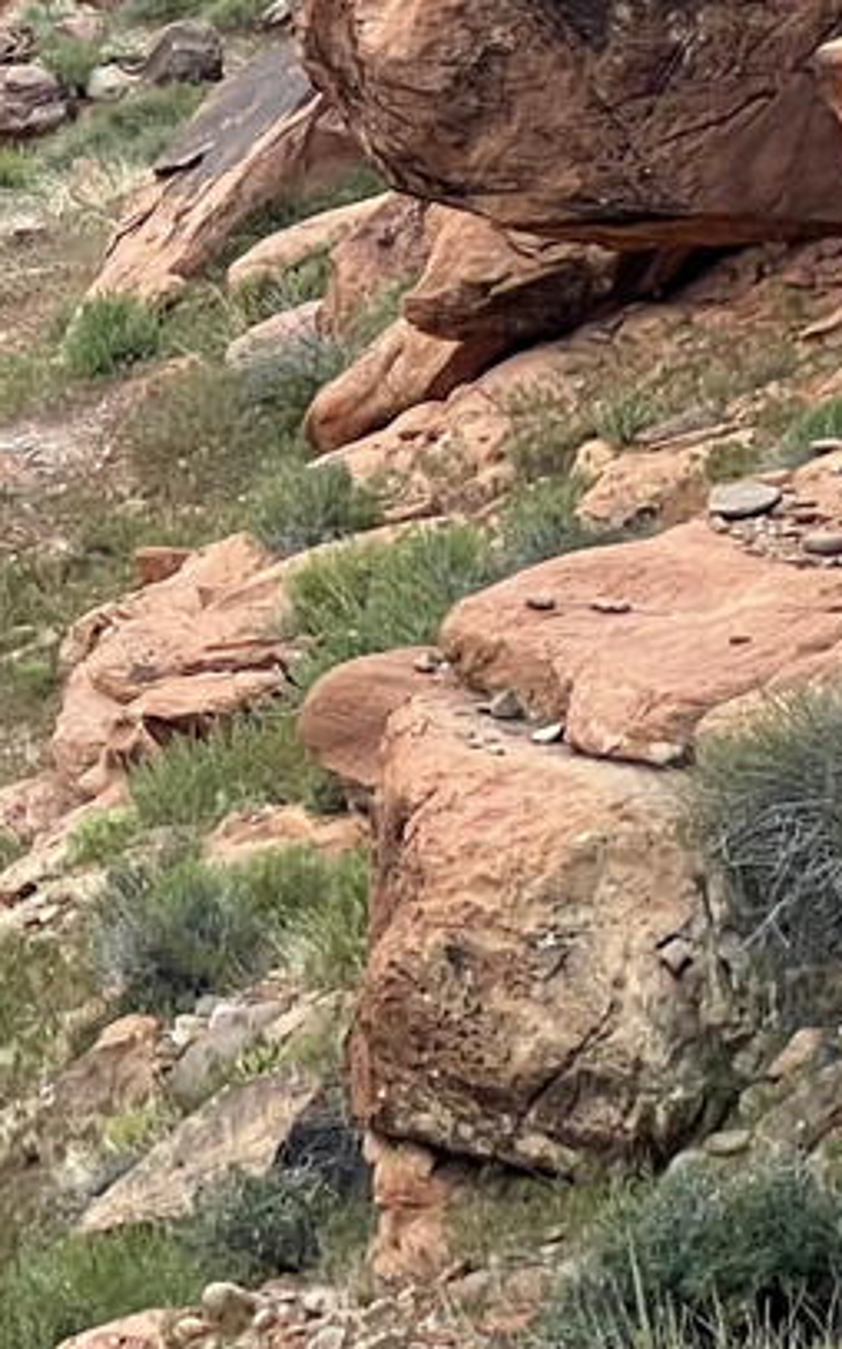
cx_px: -862
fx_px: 7645
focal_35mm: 208
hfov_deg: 6.1
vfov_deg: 10.0
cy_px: -106
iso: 25
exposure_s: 1/217
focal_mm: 6
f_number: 2
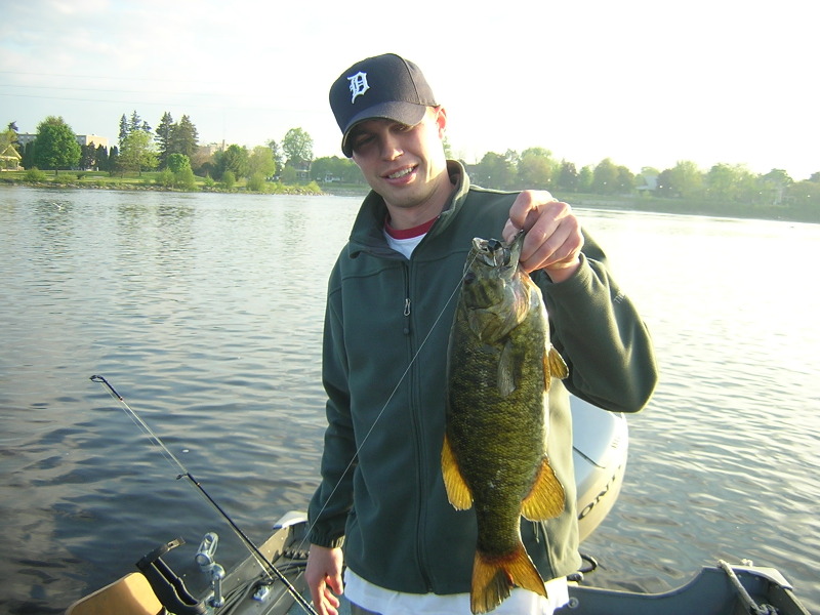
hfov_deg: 51.4
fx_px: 853
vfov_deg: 39.7
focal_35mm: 36
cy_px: 308
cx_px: 410
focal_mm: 4.7
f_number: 2.6
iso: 100
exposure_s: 1/216
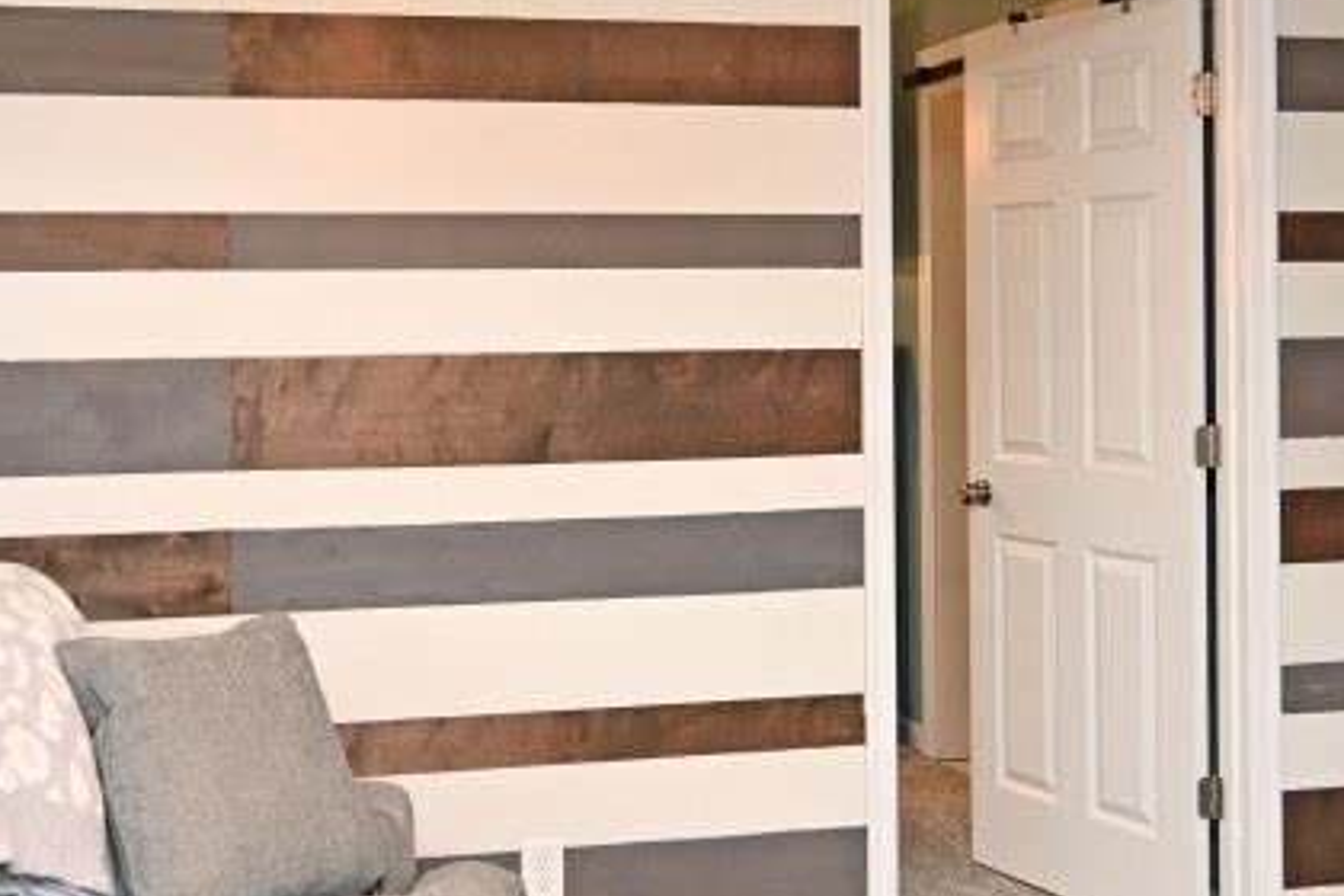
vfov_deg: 26.9
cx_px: 602
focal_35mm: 50
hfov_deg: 39.6
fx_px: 1867
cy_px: 320
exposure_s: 1/60
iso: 720
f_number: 4
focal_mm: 14
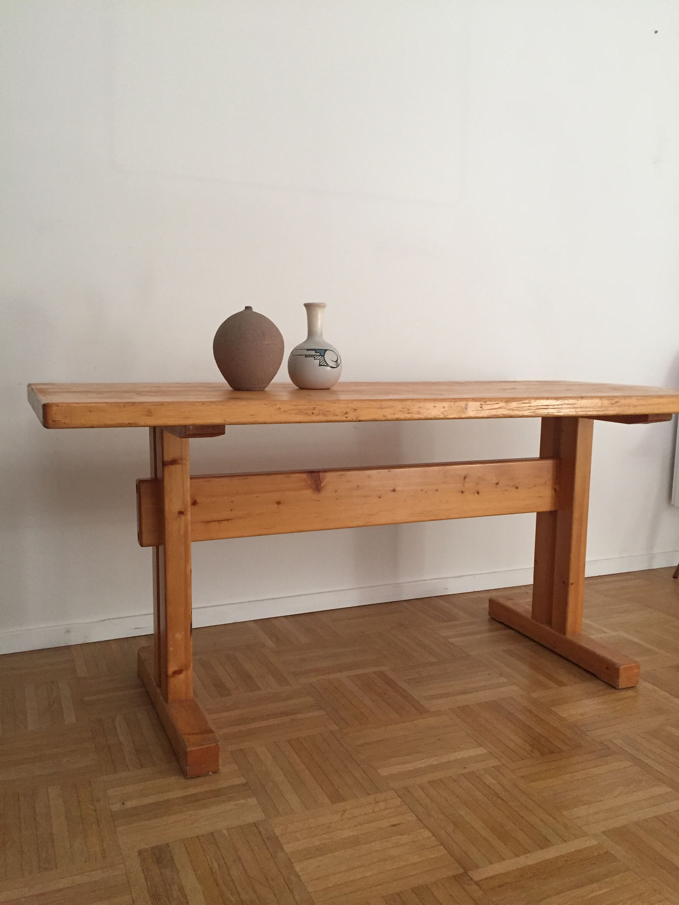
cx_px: 340
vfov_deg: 61.7
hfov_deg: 48.2
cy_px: 452
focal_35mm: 29
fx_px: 758
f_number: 2.2
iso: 200
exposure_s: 1/33
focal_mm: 4.15
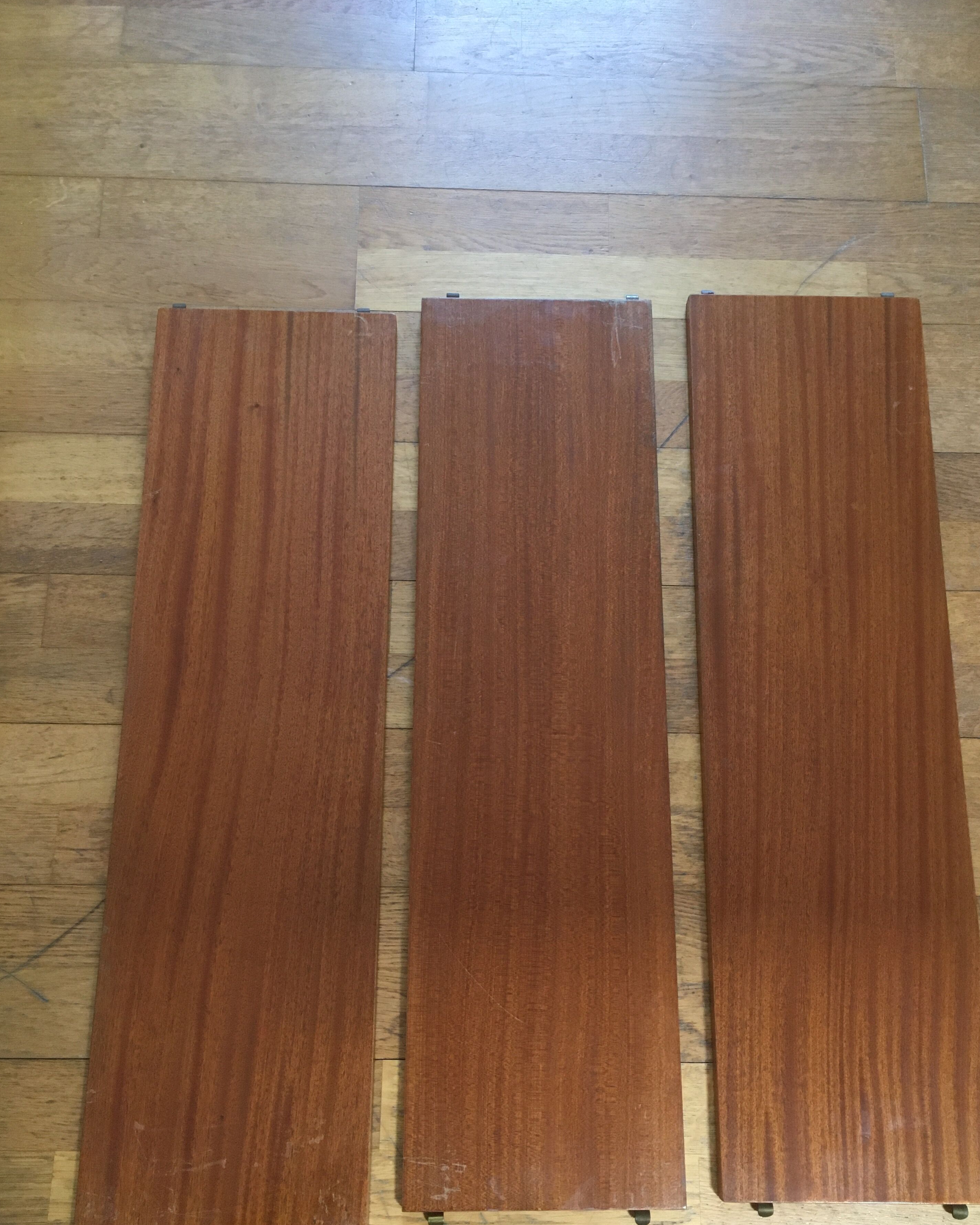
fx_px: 1160
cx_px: 514
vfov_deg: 55.5
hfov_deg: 45.8
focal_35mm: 32
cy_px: 690
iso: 200
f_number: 2.2
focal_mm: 4.15
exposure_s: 1/33
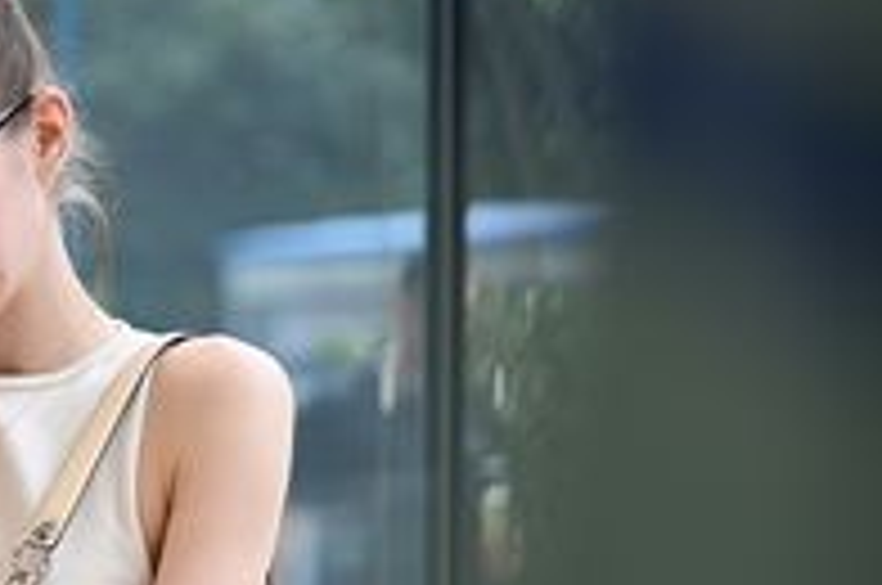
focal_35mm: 368
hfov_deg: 5.6
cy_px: 626
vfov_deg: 3.7
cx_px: -356
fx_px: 9001
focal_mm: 120
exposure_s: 1/100
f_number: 4
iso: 100
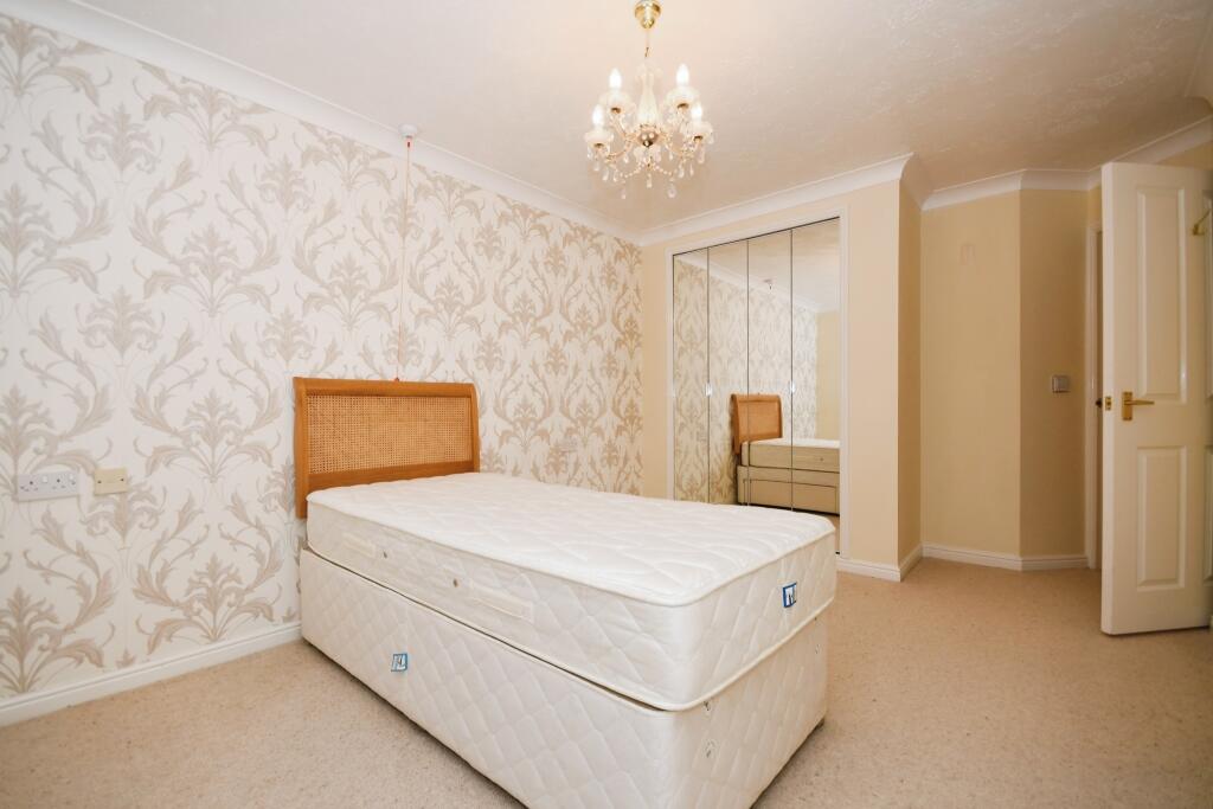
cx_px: 606
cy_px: 404
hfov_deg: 100.4
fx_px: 505
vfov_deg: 77.3
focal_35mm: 15
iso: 400
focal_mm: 10
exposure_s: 1/50
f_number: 8
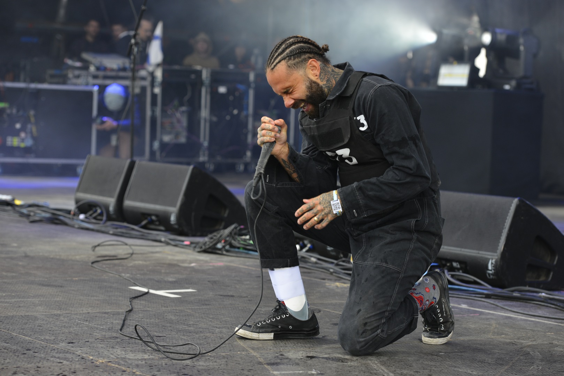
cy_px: 188
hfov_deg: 19.4
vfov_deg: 13.1
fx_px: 1645
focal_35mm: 105
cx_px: 282
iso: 400
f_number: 5
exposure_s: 1/800
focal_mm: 105
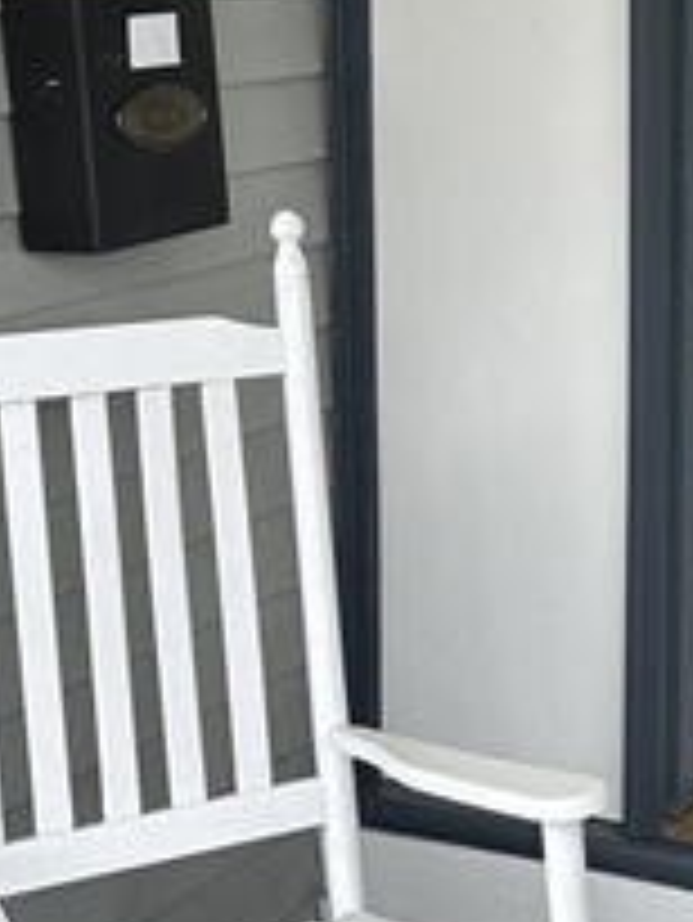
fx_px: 2400
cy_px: 234
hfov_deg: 15.7
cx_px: 891
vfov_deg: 21.6
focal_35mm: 90
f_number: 1.78
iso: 80
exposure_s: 1/903
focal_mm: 6.86
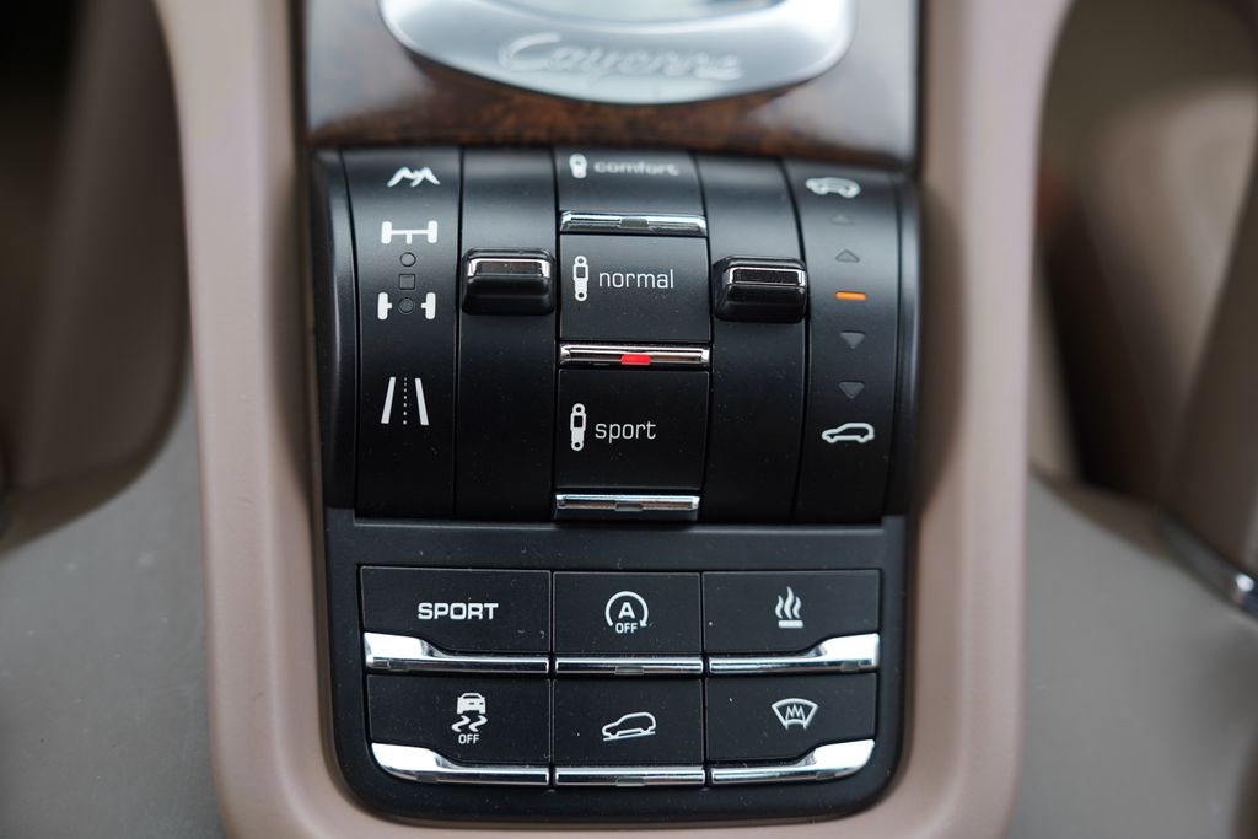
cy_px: 420
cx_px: 629
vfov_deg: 32.6
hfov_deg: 47.4
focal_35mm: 41
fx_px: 1433
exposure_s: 1/50
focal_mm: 41
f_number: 2.8
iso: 100
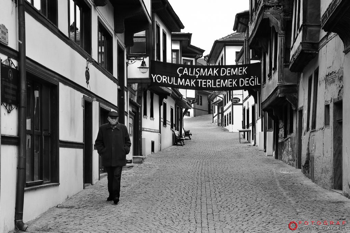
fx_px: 510
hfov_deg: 37.9
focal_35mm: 52
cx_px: 175
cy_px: 116
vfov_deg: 25.7
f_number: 5.6
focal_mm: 35
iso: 200
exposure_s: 1/125
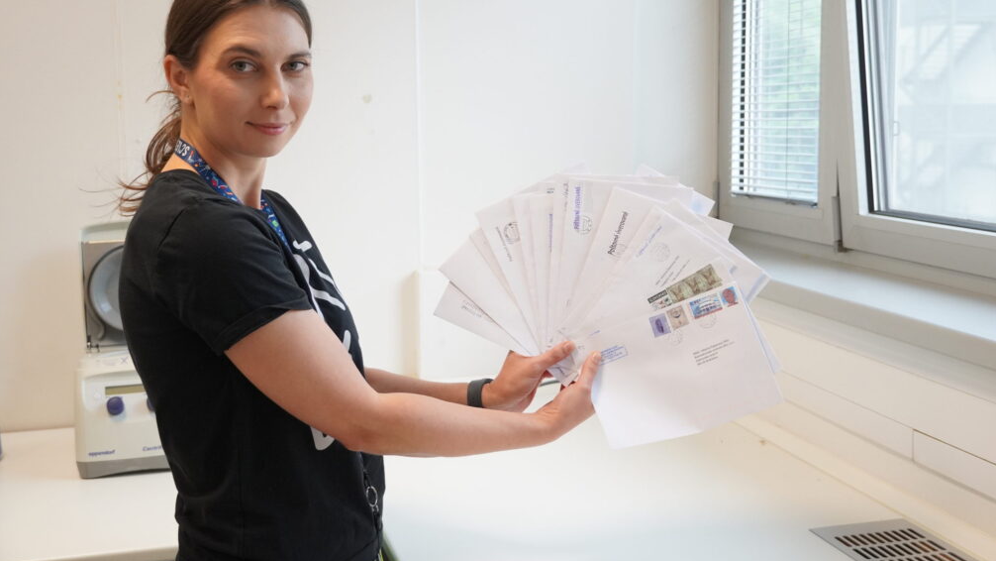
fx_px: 1268
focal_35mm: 48
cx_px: 506
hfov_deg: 42.9
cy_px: 235
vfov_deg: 24.9
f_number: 4.5
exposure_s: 1/160
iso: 2000
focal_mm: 30
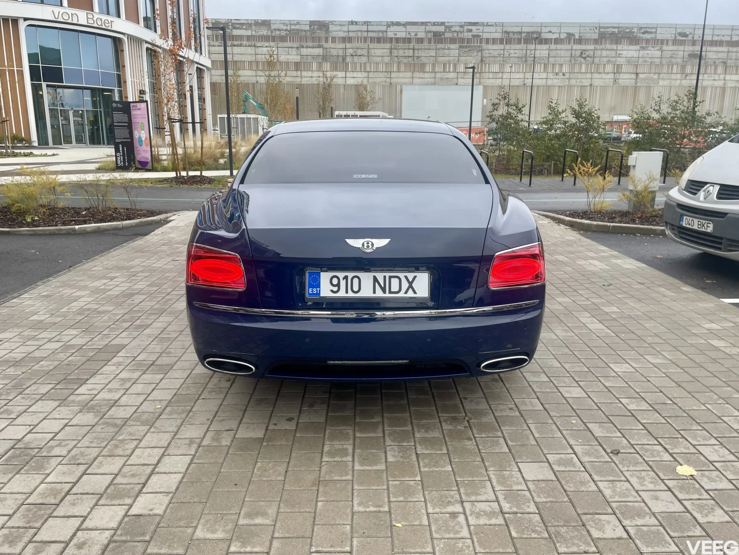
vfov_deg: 51.4
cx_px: 375
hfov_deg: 65.3
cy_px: 271
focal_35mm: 27
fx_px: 576
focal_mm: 4.2
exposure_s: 1/121
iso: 32
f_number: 1.6
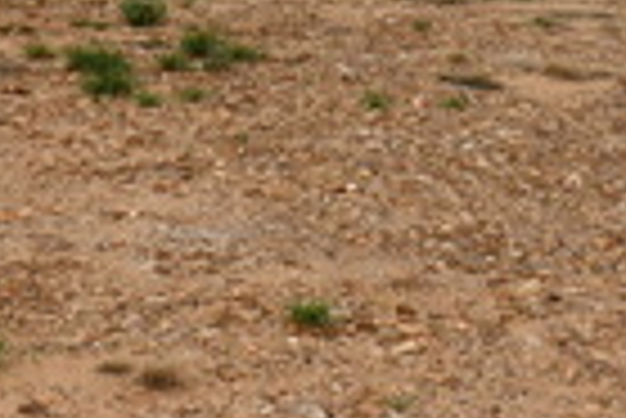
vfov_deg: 10.4
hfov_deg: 16.4
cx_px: 185
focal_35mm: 124
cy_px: -353
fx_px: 2158
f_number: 10
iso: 100
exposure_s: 1/400
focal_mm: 18
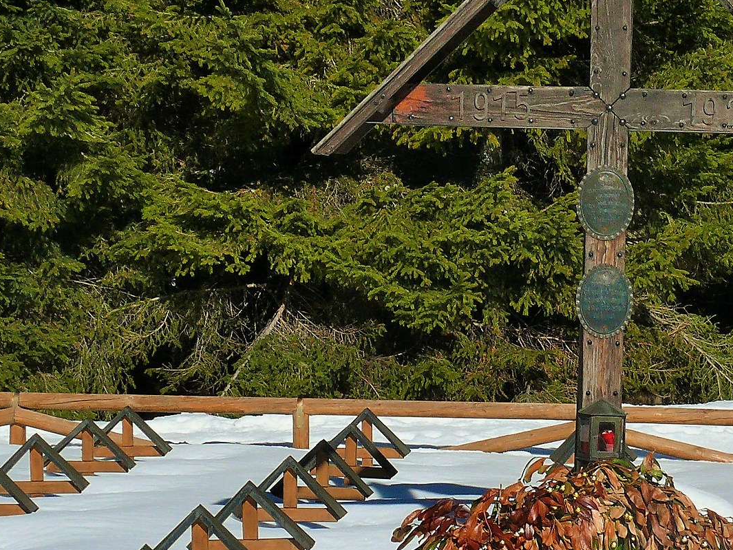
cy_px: 332
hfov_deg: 13.8
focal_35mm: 142
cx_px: 619
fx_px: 3007
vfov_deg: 10.4
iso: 100
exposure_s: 1/500
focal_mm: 13.3
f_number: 8
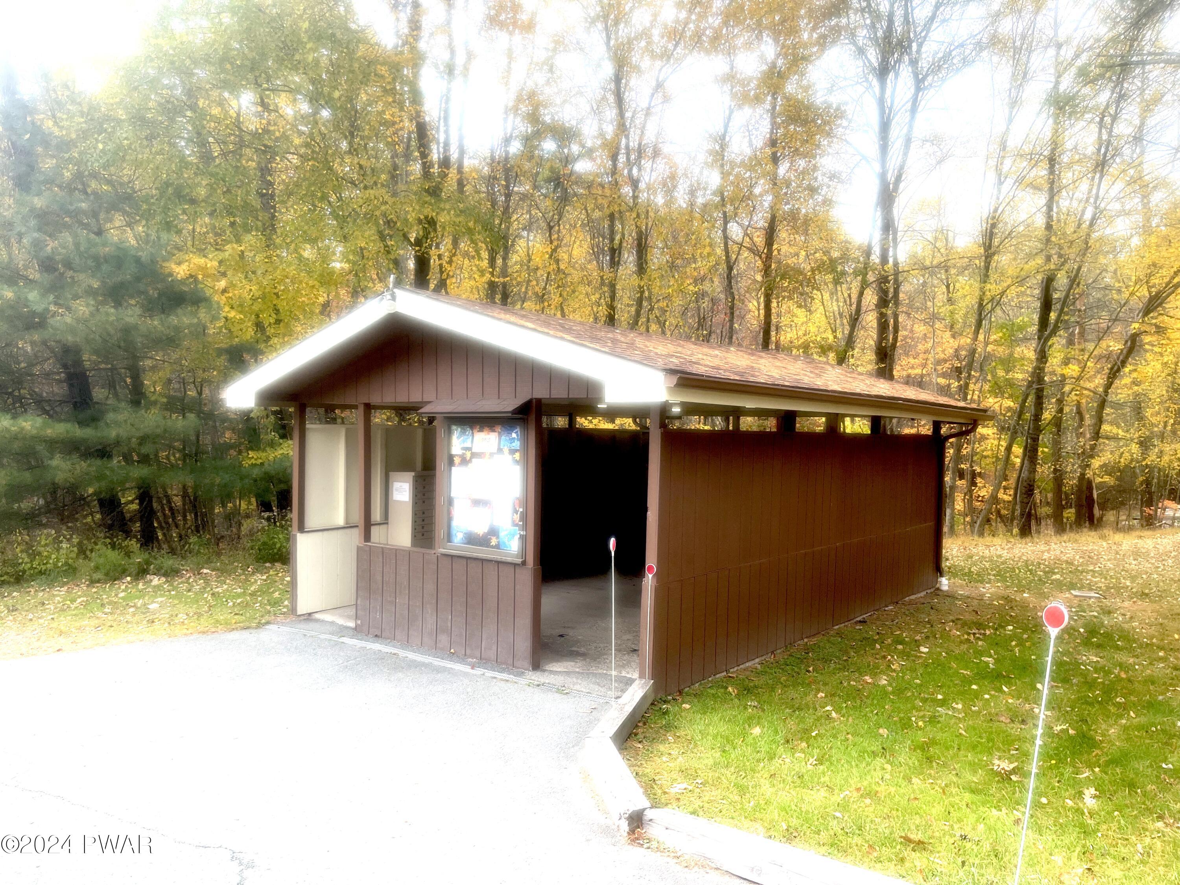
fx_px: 886
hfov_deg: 67.3
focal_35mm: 26
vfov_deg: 53.1
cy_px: 442
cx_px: 590
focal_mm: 5.1
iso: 50
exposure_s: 1/583
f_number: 1.6
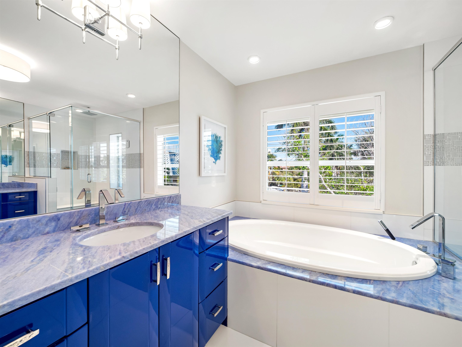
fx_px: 187
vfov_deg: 85.7
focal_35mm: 14
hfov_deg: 102.1
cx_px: 231
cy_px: 174
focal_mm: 7
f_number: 7.1
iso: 200
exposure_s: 1/20
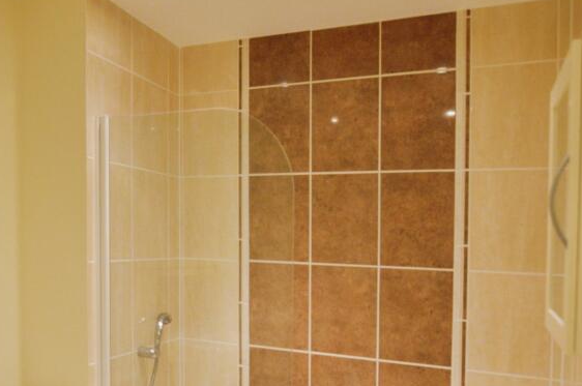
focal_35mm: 31
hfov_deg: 59.2
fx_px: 508
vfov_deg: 40.7
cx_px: 237
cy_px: 278
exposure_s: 1/60
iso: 560
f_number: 2.8
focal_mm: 11.5
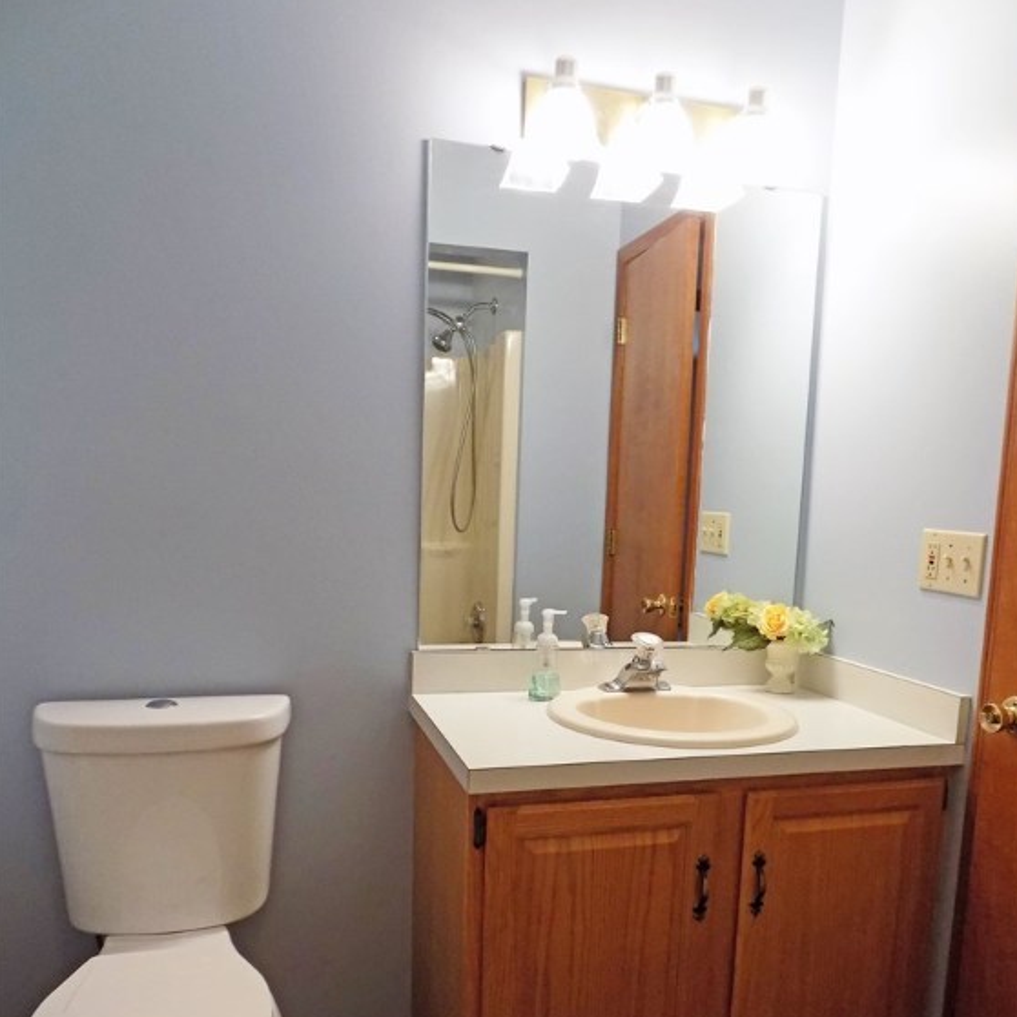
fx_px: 931
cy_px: 622
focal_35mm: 28
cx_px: 518
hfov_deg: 57.3
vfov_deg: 56.8
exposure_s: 1/30
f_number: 3.1
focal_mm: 4
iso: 180
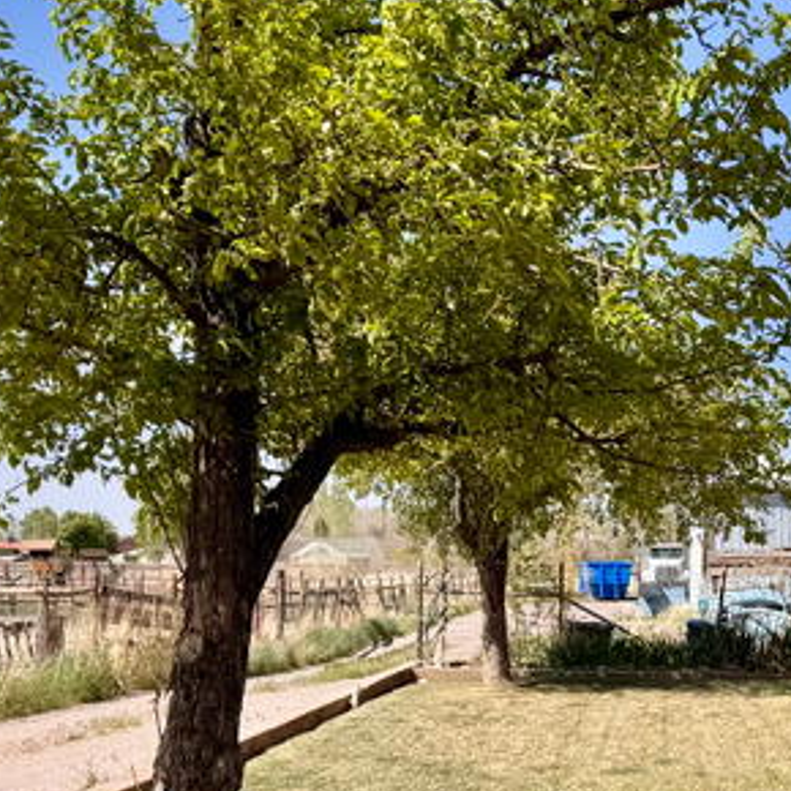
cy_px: 592
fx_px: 1939
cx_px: 698
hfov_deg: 22.5
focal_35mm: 75
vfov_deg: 22.8
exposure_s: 1/3802
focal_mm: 6.76
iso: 80
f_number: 1.78
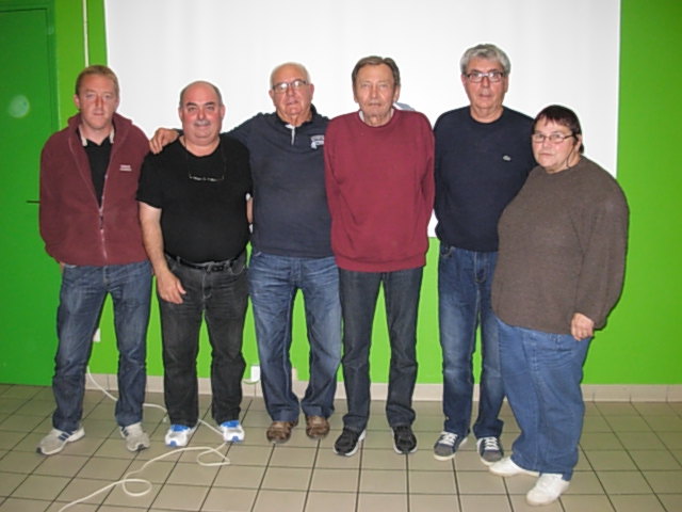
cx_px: 341
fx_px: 749
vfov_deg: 37.7
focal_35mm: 38
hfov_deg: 49.0
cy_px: 256
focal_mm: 6.3
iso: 400
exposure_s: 1/161
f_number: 2.9
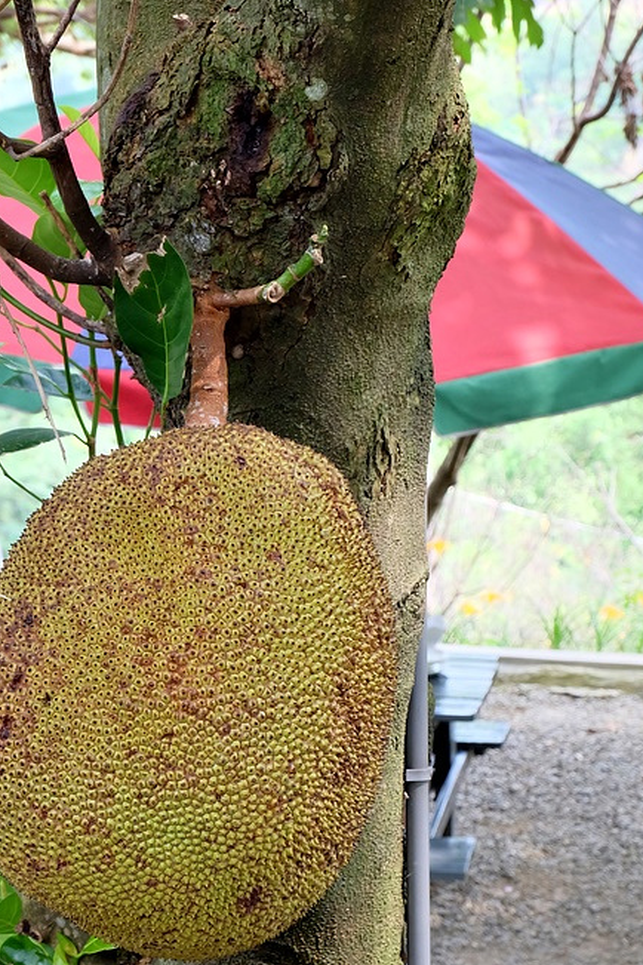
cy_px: 663
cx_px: 287
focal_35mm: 118
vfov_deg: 17.3
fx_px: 3161
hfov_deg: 11.6
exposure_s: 1/70
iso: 800
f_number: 8
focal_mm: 50
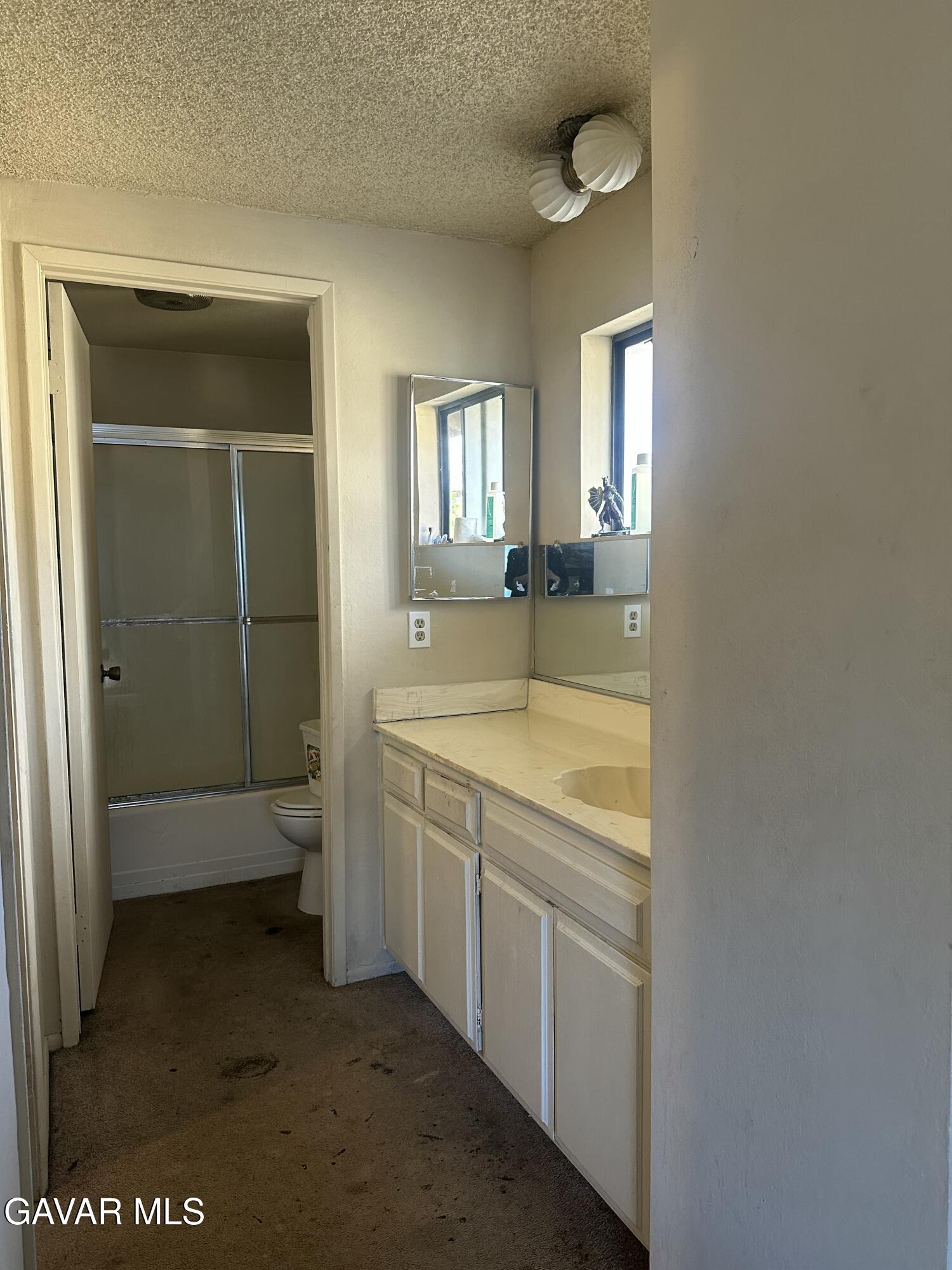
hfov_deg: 56.8
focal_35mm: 24
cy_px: 635
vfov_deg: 71.6
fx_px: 880
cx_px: 476
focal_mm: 6.86
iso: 250
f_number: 1.78
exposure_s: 1/60
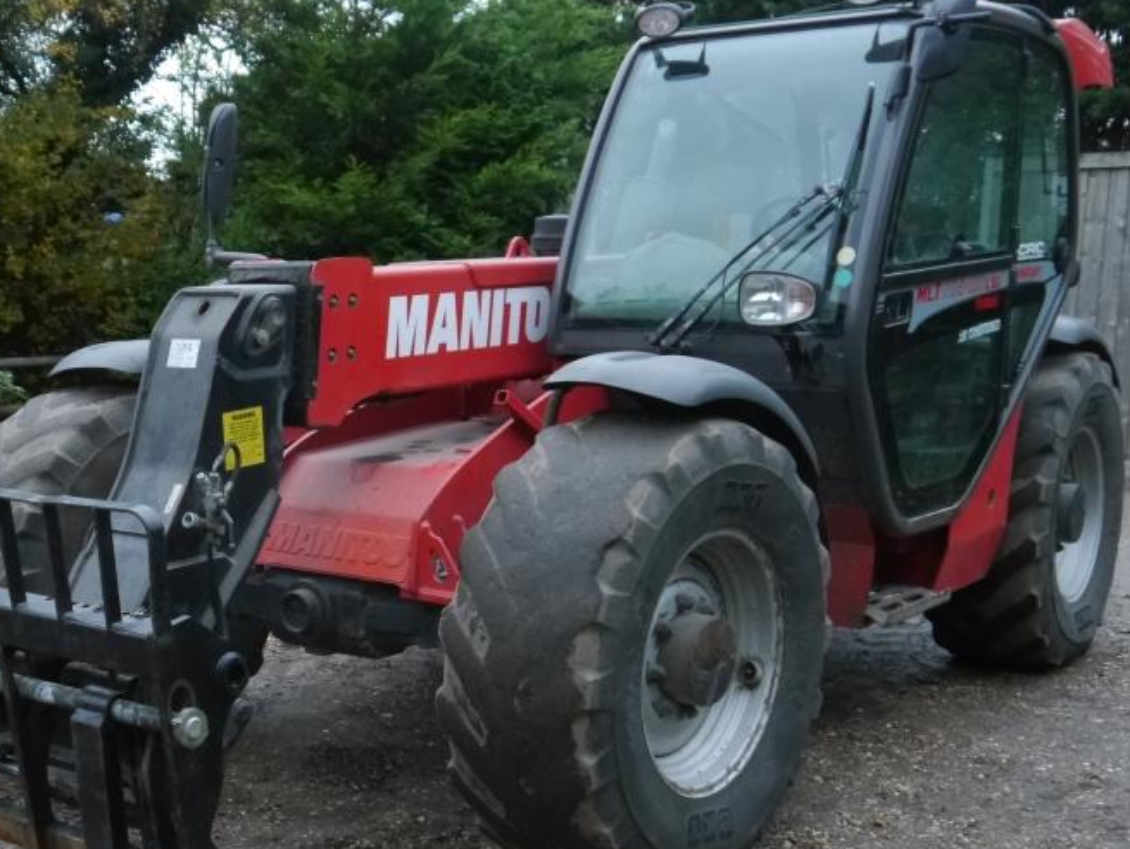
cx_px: 279
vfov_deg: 28.9
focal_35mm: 50
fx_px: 1633
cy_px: 564
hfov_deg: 37.2
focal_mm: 16
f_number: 3.8
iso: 1600
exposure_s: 1/30
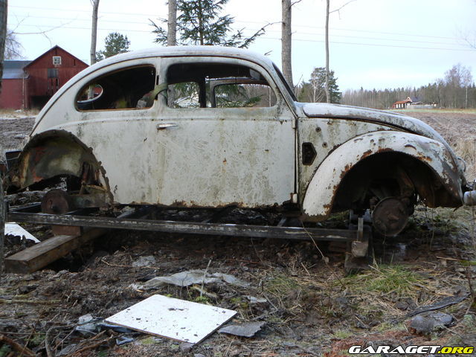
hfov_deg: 51.4
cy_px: 178
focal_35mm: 36
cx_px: 238
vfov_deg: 39.7
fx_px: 495
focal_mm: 6
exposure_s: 1/30
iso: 100
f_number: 2.8
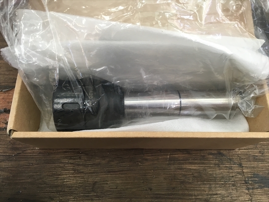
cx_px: 134
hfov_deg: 61.7
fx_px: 225
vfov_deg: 48.2
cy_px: 101
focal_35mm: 29
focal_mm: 4.15
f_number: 2.2
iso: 50
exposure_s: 1/30
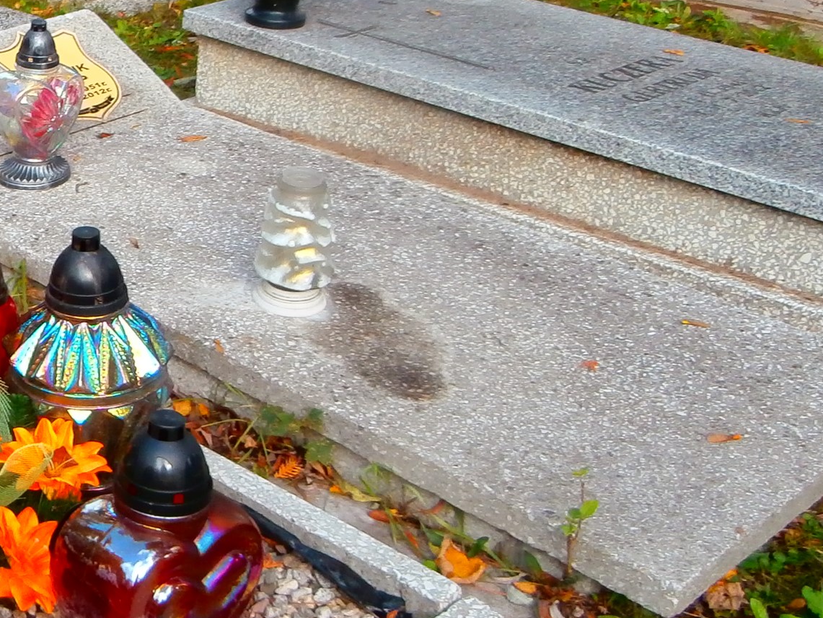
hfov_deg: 27.9
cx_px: -97
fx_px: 1498
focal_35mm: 63
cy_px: 197
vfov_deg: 23.2
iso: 100
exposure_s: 1/250
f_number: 3
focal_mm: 4.2
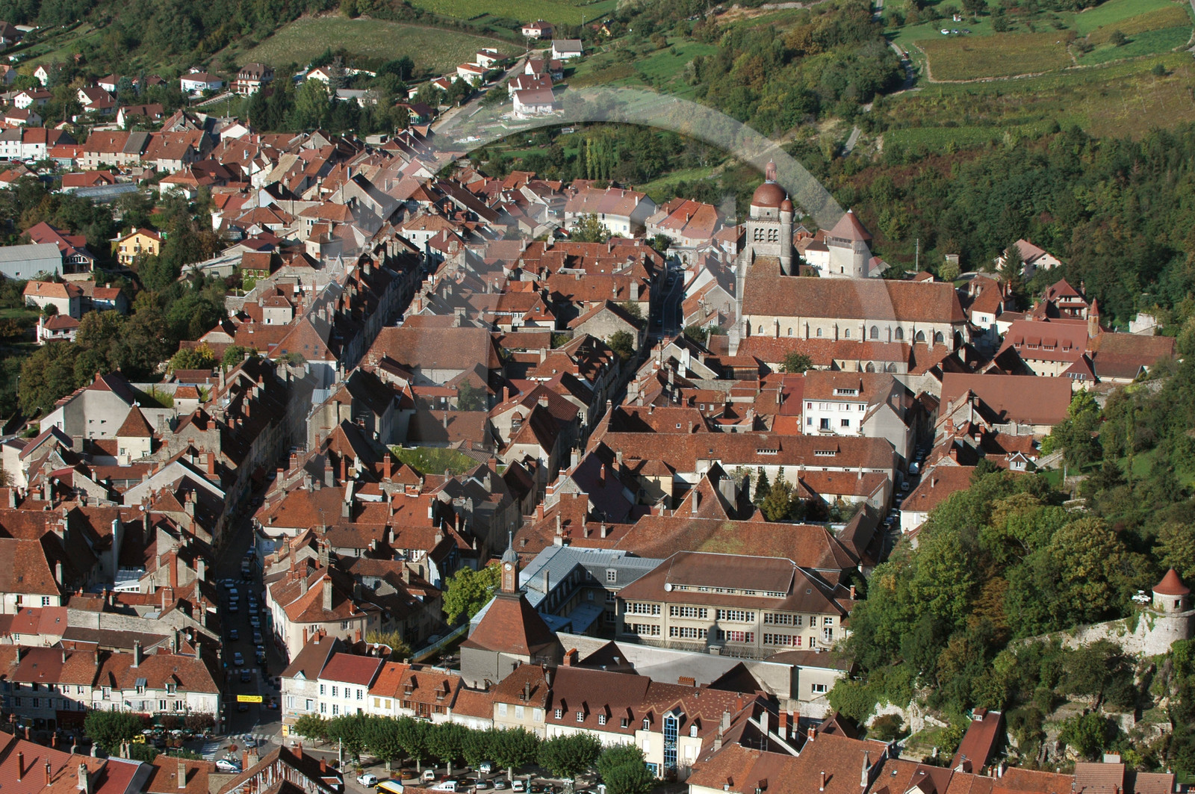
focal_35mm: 112
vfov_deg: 12.1
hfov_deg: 18.2
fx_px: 3730
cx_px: 598
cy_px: 397
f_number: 9
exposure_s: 1/125
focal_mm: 75
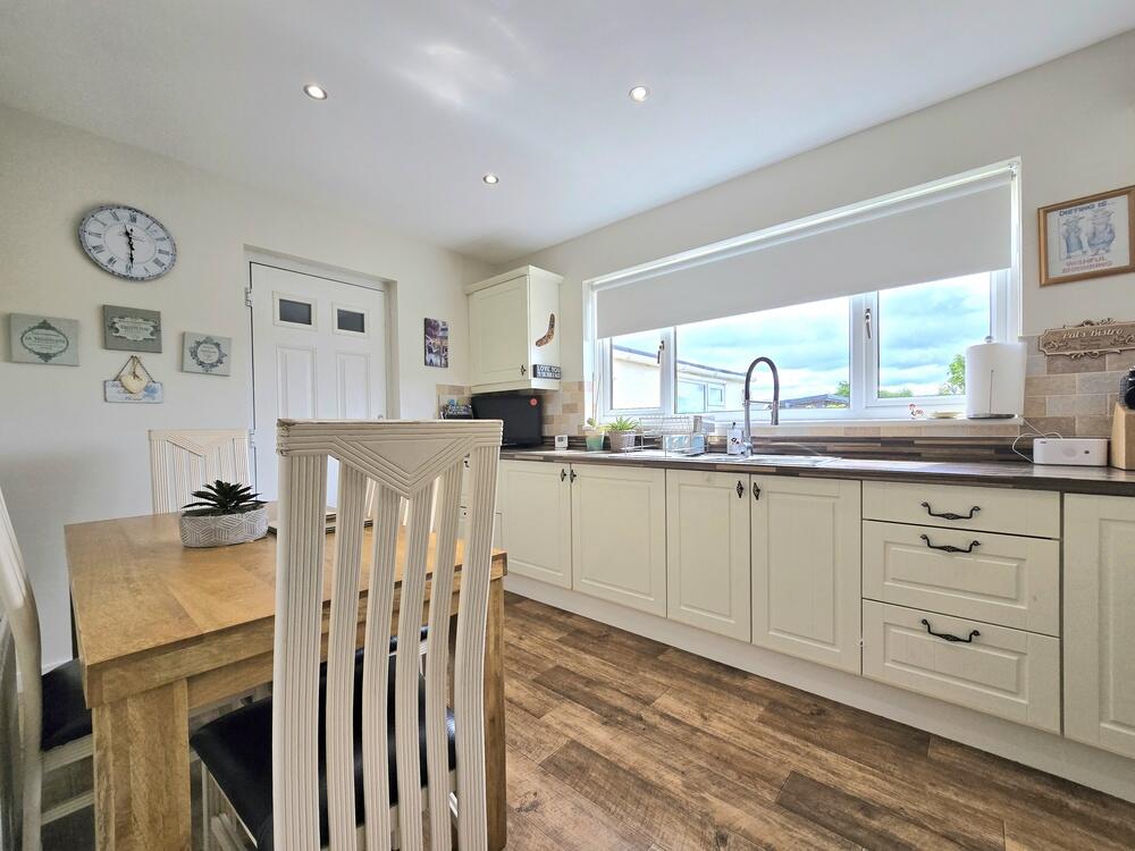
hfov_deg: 106.2
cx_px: 568
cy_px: 426
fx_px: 426
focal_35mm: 13
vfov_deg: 89.9
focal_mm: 2.2
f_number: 2.2
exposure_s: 1/312
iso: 50
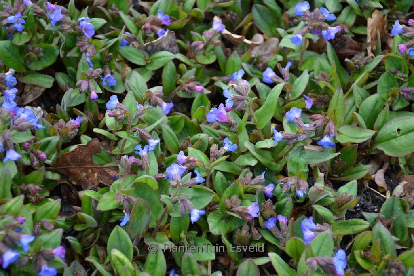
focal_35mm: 90
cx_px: 207
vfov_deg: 15.2
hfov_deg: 22.6
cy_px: 138
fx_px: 1035
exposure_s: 1/250
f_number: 5
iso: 560
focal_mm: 60
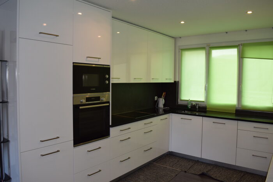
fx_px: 205
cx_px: 136
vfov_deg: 47.9
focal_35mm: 27
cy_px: 91
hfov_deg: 67.4
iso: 800
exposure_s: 1/100
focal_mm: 18
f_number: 5
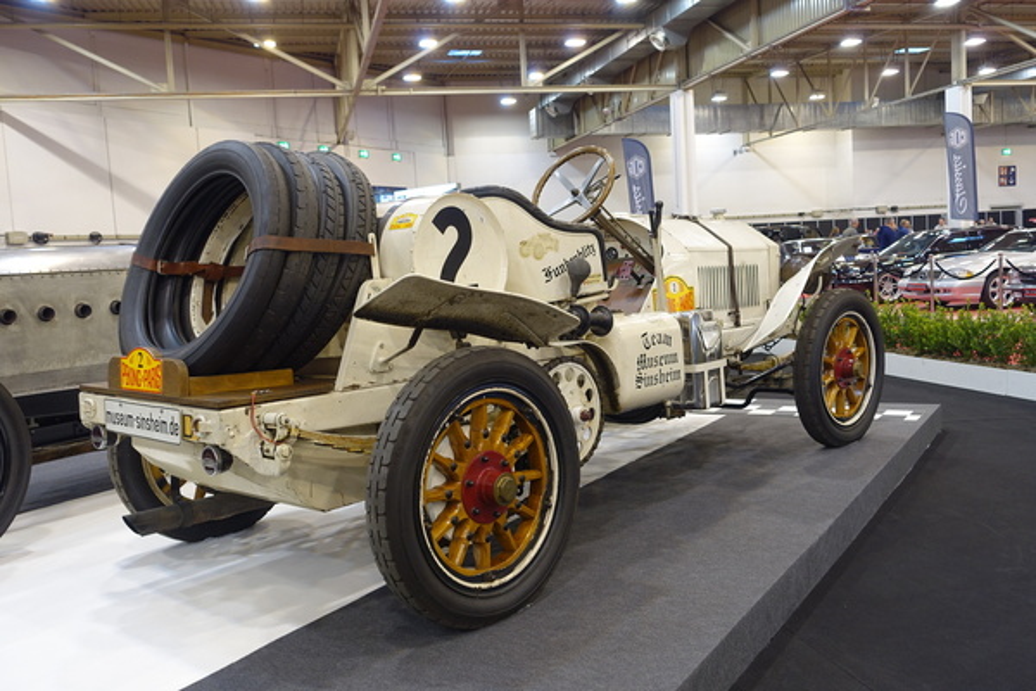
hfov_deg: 58.7
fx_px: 921
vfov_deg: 41.1
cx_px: 518
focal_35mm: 32
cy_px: 346
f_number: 2.8
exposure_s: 1/40
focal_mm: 11.81
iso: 160
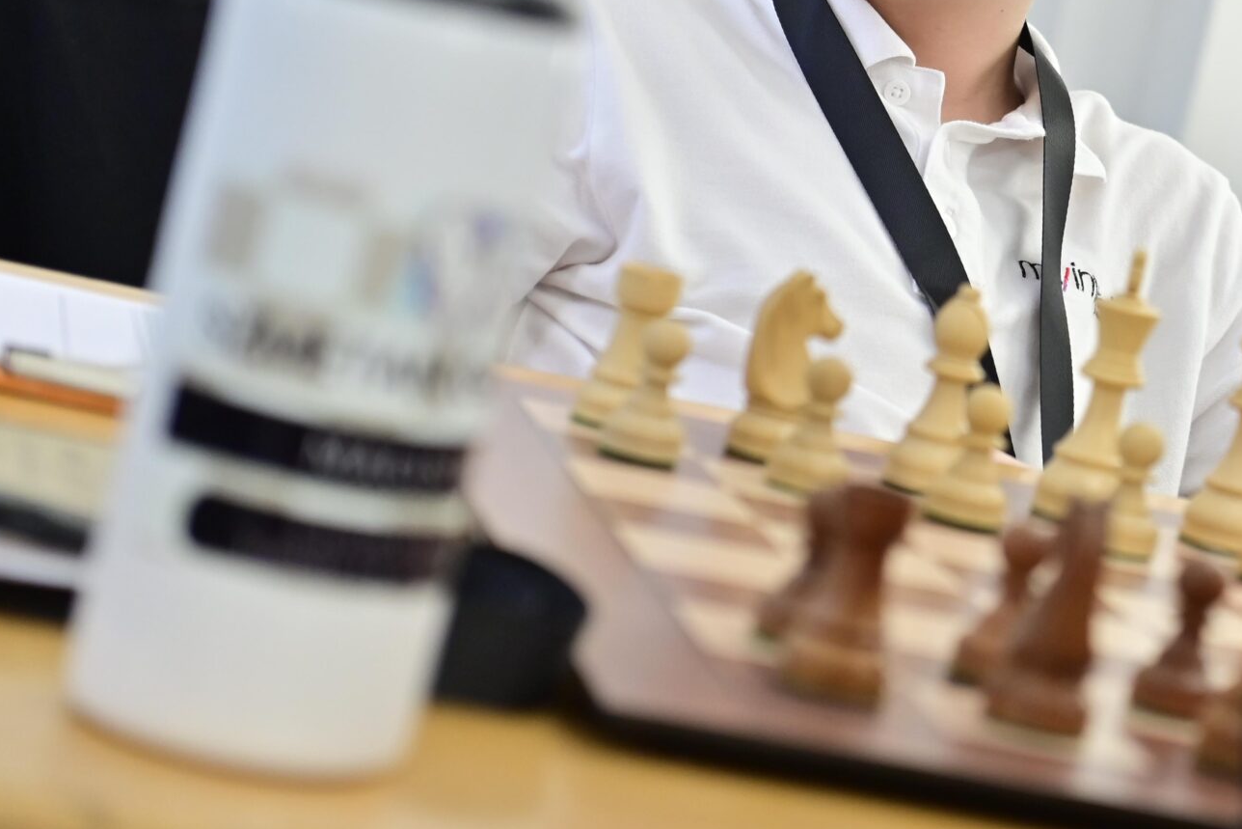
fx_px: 4796
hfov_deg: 14.5
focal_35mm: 139
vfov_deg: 9.8
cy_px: 24
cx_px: 1214
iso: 1600
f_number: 3.5
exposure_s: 1/250
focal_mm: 70
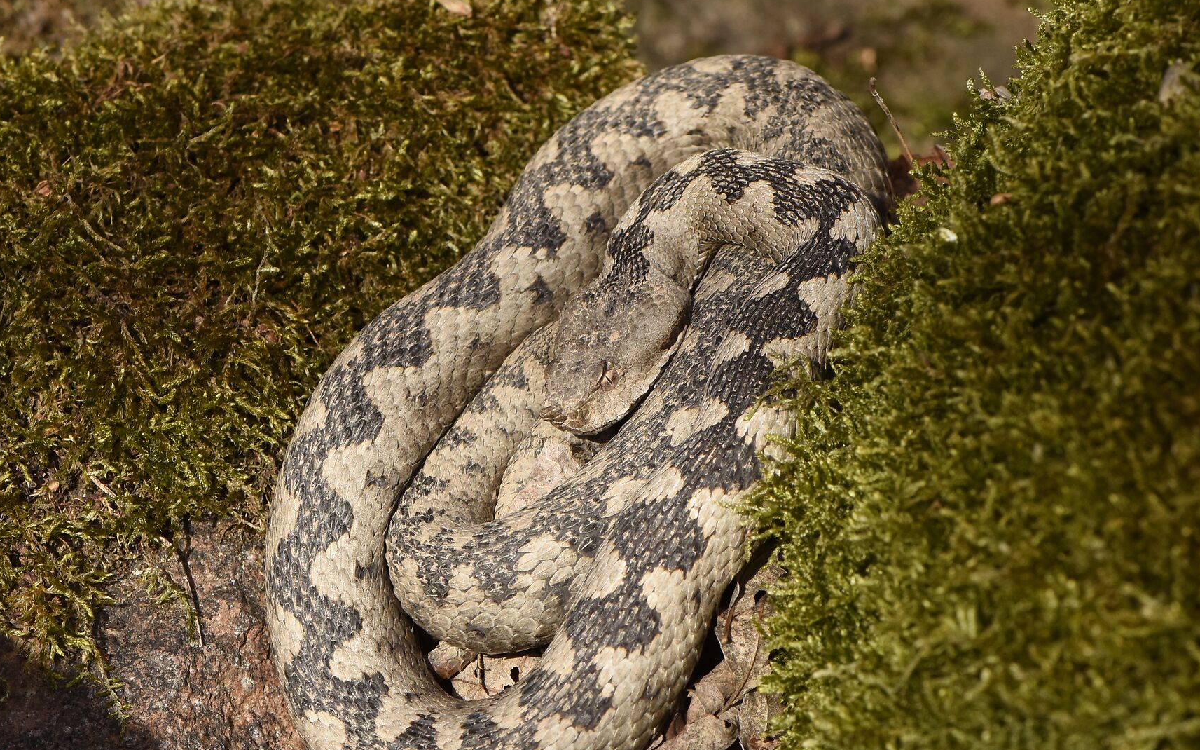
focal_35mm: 150
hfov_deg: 13.9
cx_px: 597
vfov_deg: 8.7
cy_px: 384
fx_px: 4905
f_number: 9
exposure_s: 1/640
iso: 640
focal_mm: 105
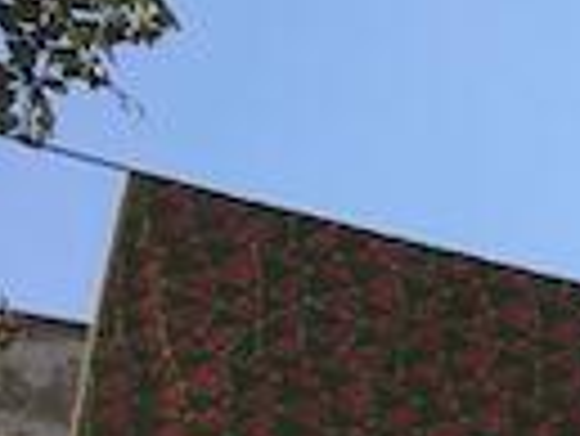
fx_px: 3388
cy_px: 1364
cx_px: 2019
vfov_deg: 6.6
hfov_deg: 7.8
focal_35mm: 202
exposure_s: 1/1068
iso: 25
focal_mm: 4.15
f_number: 2.2
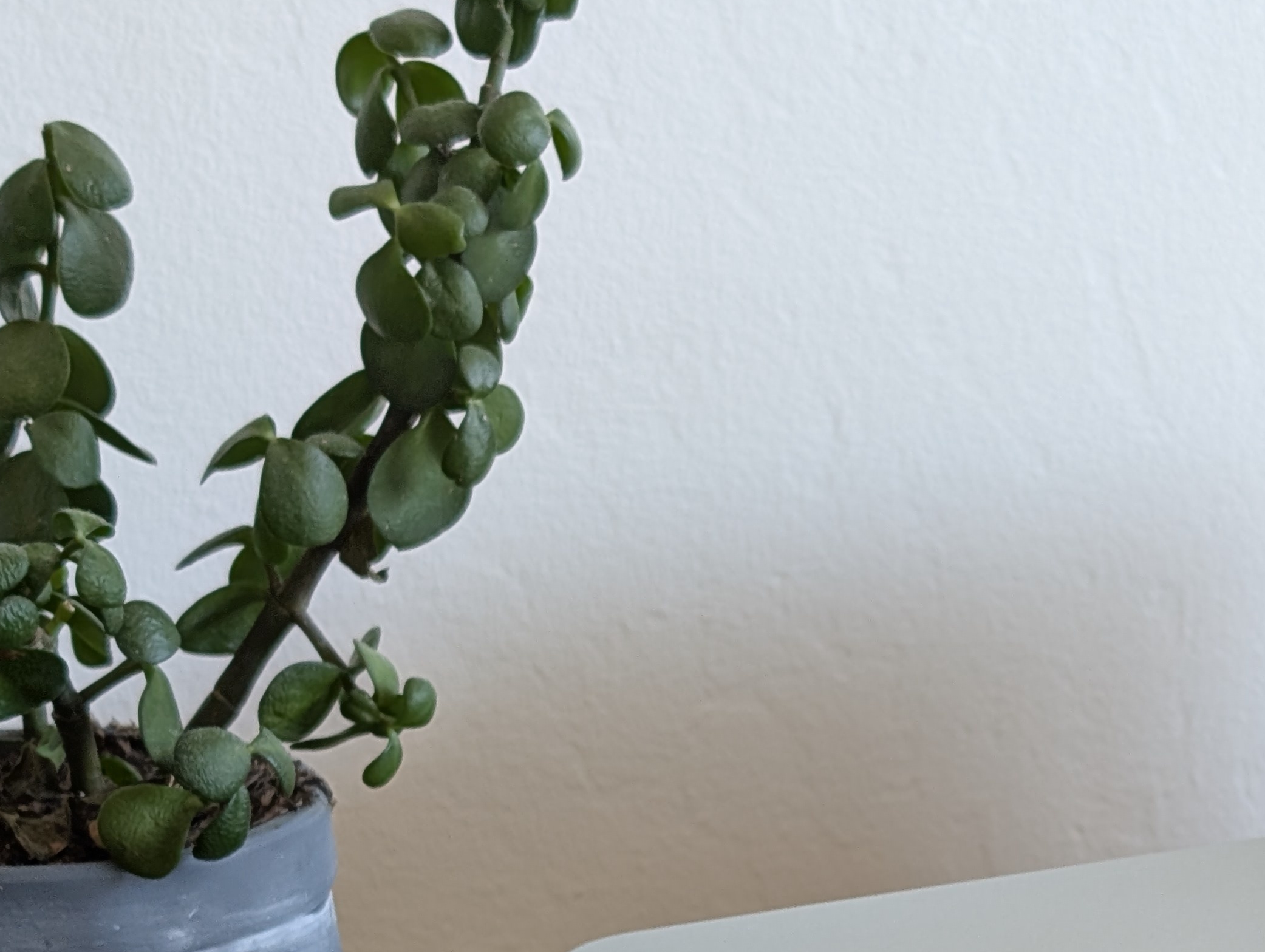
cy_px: 919
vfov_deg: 15.2
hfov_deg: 20.0
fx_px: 3513
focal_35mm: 96
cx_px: 1176
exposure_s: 1/23.8
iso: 49
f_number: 1.68
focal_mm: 6.9
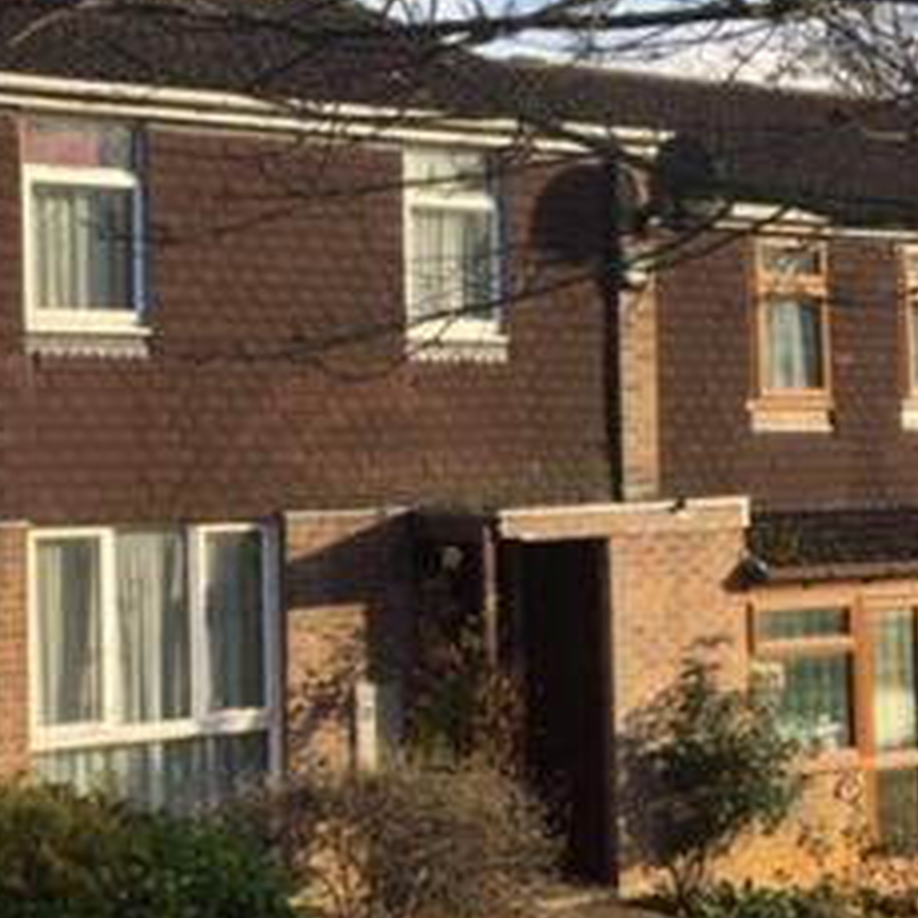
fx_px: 1950
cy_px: 429
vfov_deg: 26.5
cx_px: 241
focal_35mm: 65
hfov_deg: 26.2
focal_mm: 4.15
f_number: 2.2
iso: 25
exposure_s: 1/641
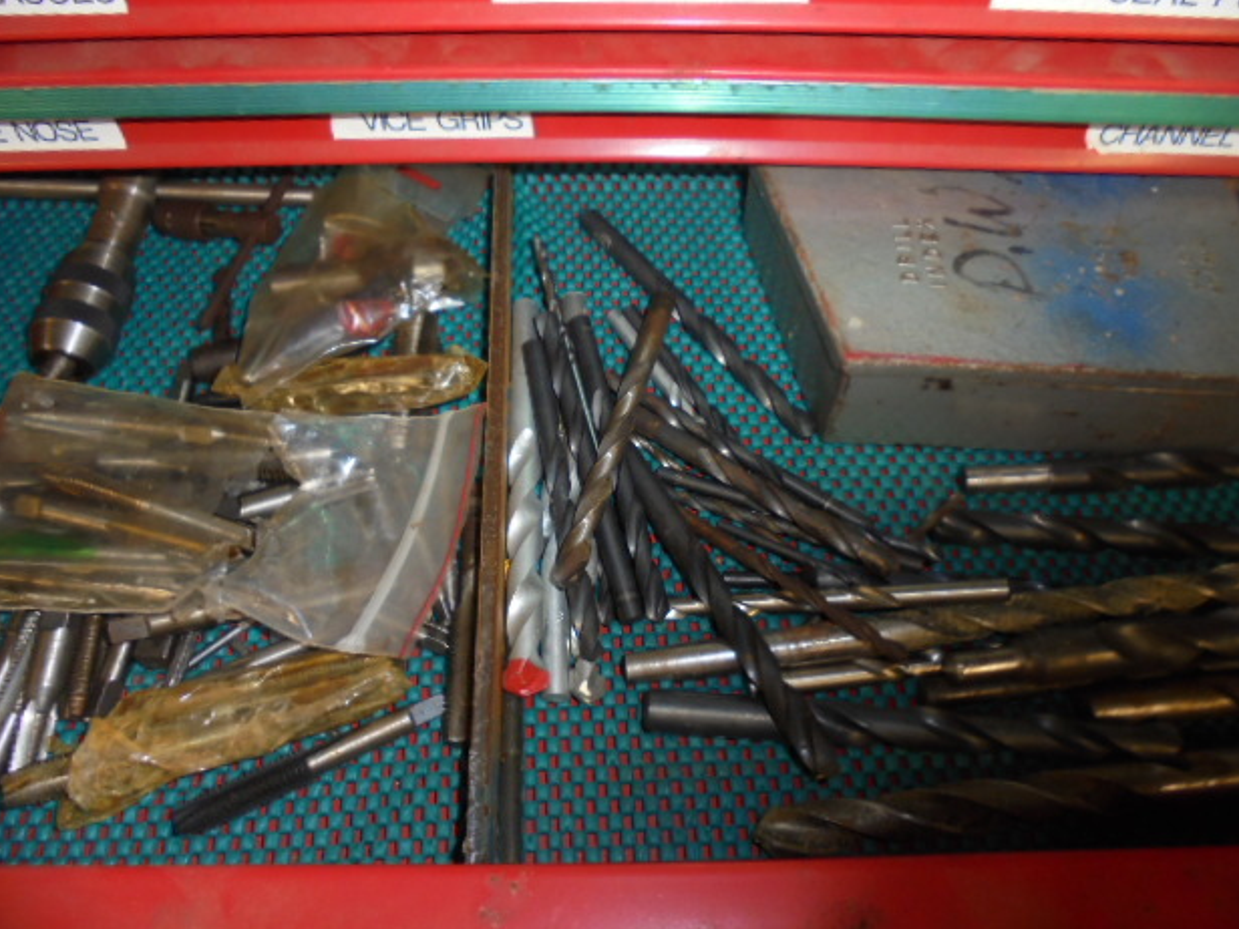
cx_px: 636
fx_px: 966
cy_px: 462
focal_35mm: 27
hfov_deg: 65.3
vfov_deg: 51.4
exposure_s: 1/30
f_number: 3.5
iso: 200
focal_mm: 4.6
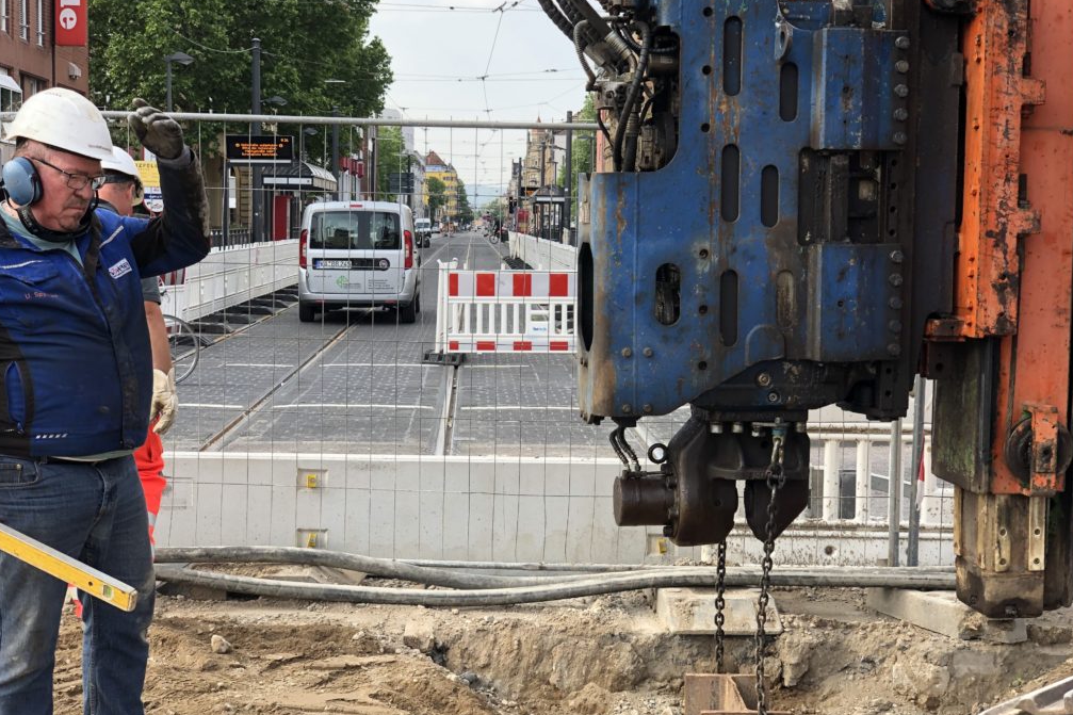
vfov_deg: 24.6
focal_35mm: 55
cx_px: 537
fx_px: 1639
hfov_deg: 36.3
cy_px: 361
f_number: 2.4
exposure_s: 1/233
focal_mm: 6
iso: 16
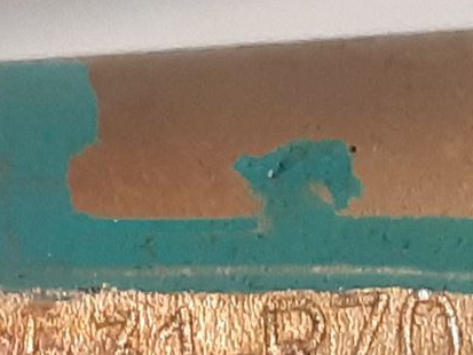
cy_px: 380
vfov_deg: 11.4
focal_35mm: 129
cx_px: 409
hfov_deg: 15.1
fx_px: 1763
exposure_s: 1/60
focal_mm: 3.93
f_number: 1.7
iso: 250
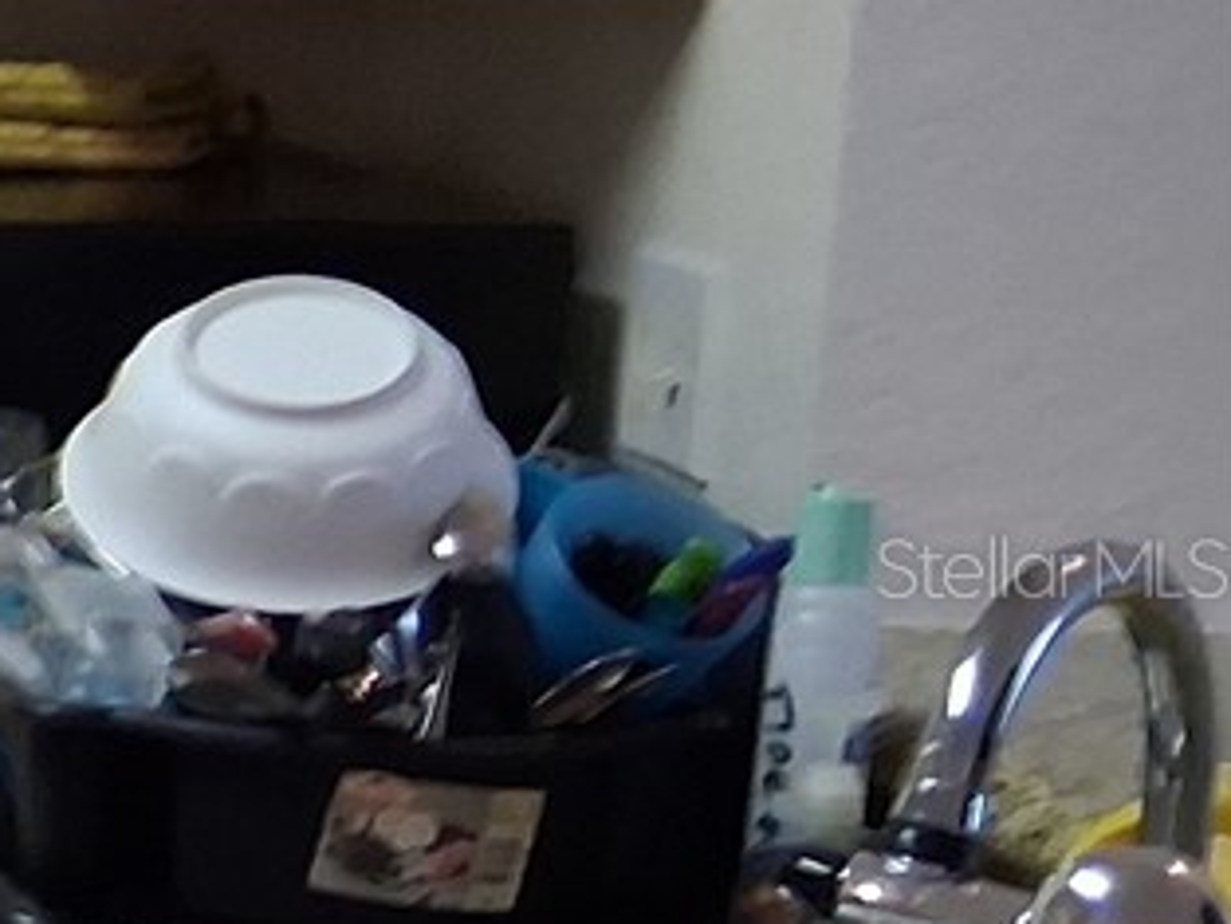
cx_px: -1900
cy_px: 566
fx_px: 4732
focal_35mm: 133
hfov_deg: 11.6
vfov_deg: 11.2
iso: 500
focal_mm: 3.98
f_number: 1.8
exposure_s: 1/33
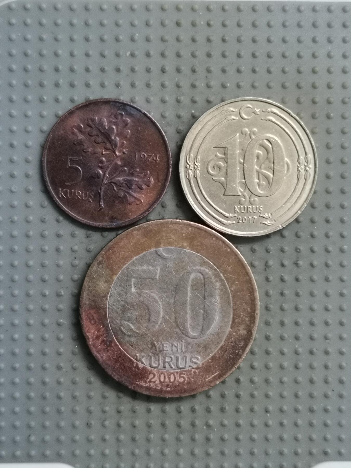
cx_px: 176
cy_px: 234
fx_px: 703
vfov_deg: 36.8
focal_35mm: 52
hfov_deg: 28.0
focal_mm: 4.75
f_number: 1.8
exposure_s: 1/25.7
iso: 400
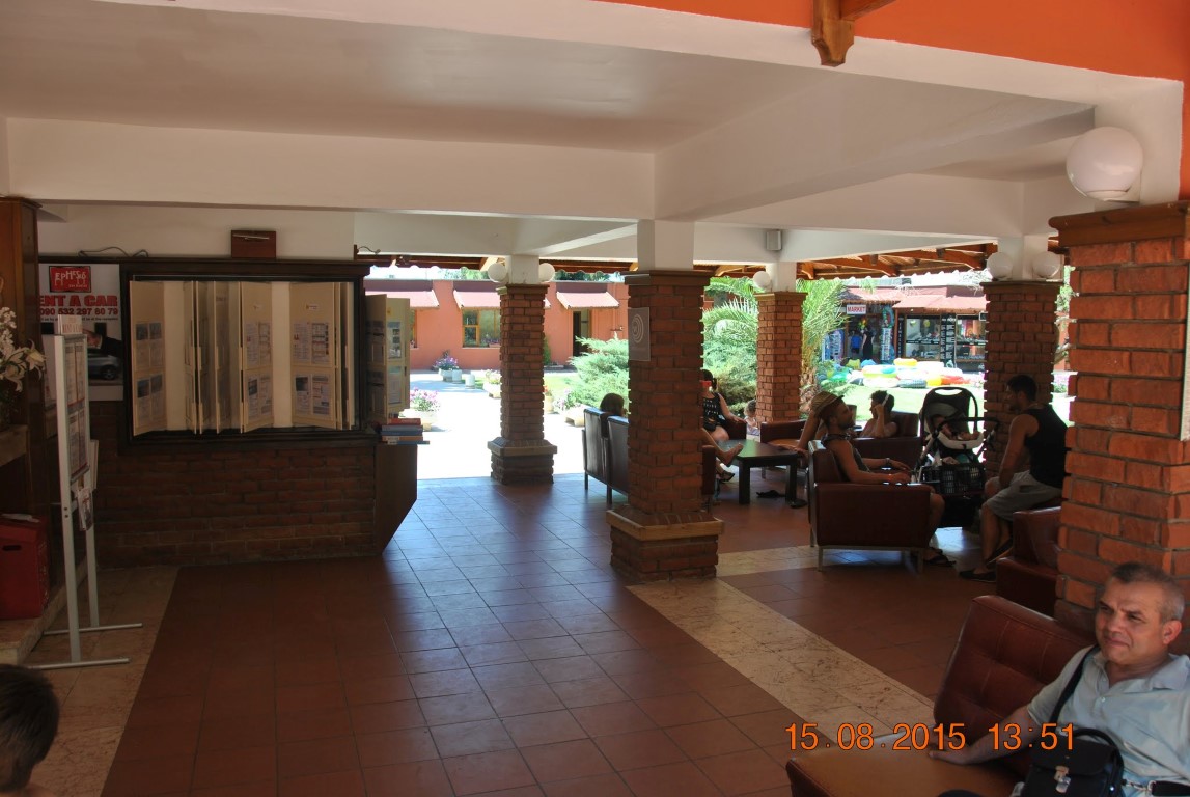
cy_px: 398
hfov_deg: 67.3
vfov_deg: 48.1
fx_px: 894
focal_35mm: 27
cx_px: 595
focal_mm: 18
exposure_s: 1/125
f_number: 5.6
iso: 125
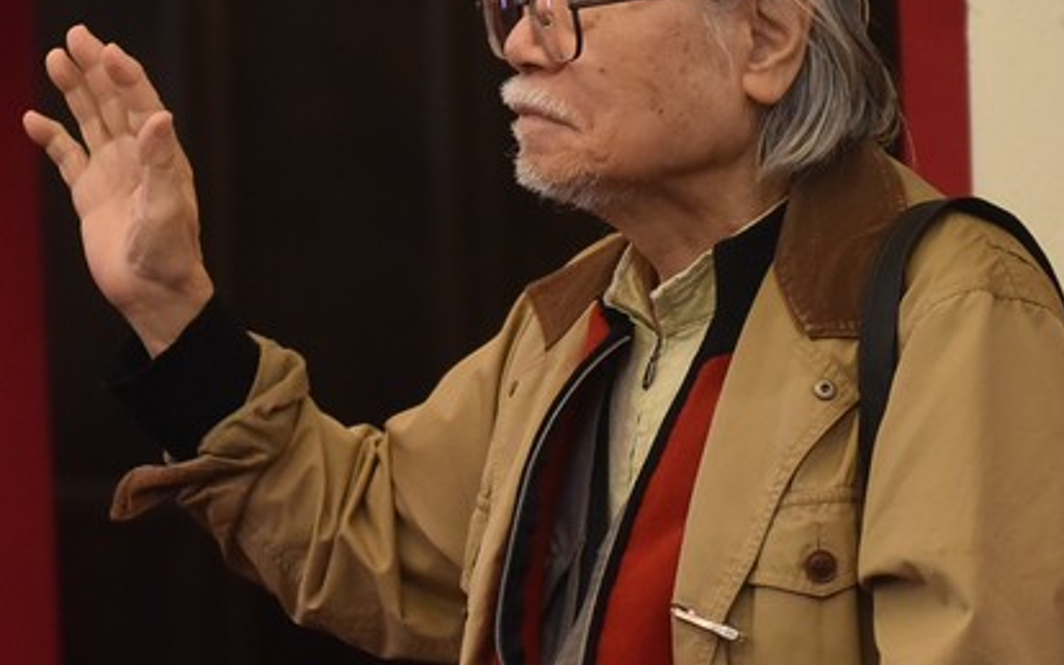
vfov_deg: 6.8
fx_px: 5627
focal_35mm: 194
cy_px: 151
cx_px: 466
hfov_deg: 10.8
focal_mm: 70
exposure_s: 1/250
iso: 3200
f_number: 2.8
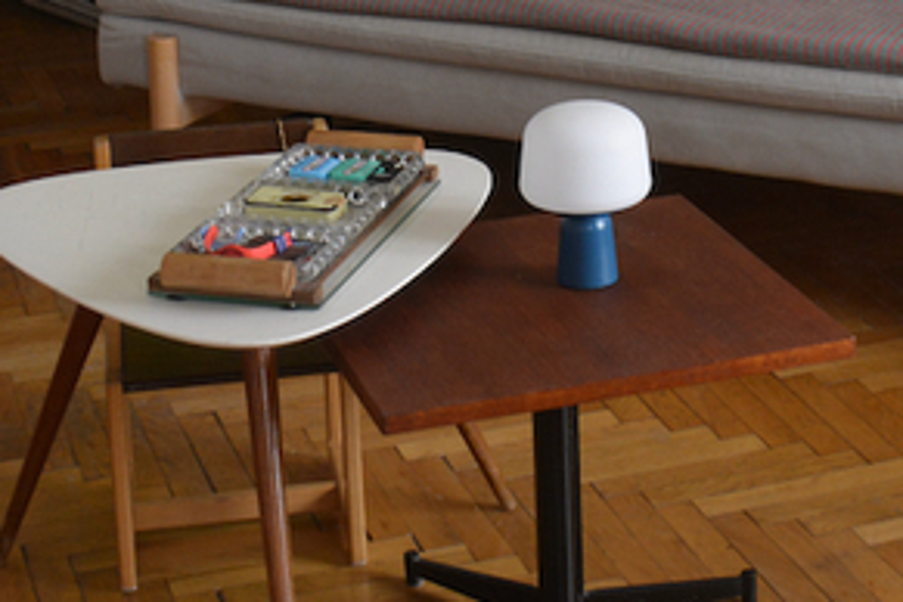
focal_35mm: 95
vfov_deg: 13.7
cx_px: 760
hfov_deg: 21.1
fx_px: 2383
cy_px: -228
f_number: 4.5
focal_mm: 18
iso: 400
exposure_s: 1/80
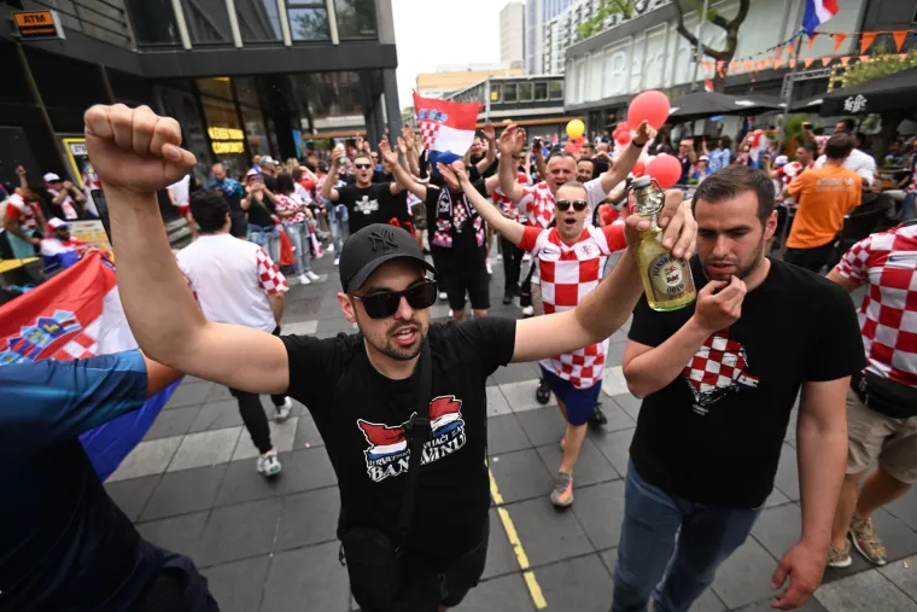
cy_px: 306
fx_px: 408
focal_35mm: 16
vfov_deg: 73.8
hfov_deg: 96.7
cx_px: 458
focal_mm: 16
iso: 1000
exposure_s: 1/3200
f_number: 4
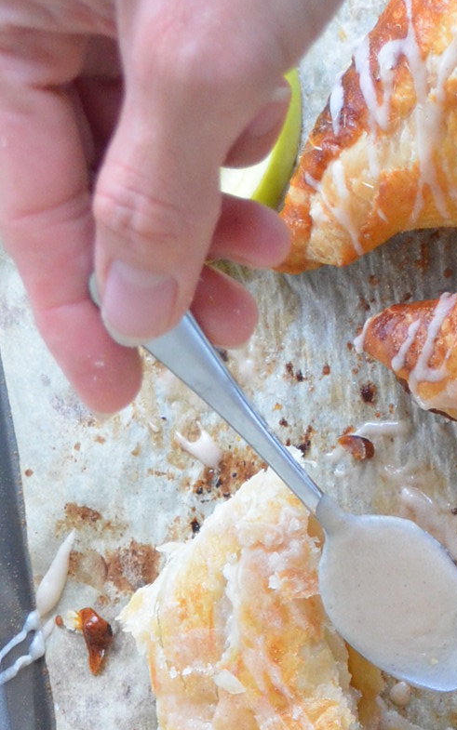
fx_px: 3338
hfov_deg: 7.8
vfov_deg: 12.2
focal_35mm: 168
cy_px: 909
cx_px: 484
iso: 1600
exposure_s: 1/30
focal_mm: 35
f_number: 5
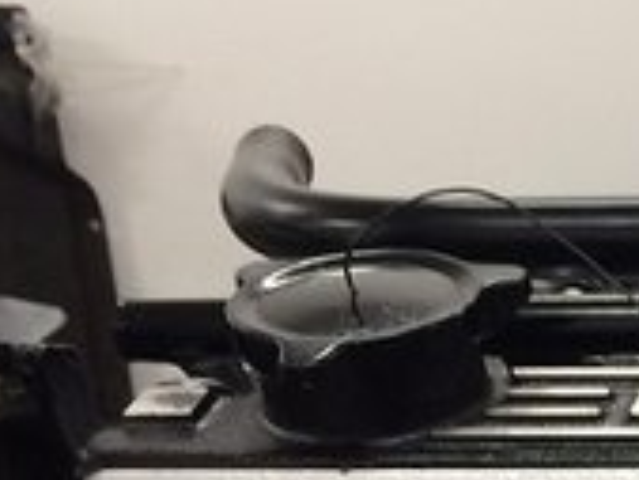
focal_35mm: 142
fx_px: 2623
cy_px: 892
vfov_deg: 9.9
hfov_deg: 12.7
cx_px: 1115
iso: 50
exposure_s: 1/33
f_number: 2.2
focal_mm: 4.12
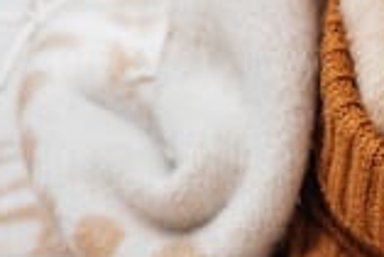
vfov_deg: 3.4
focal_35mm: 401
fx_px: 4281
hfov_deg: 5.1
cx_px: 545
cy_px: -86
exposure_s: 1/160
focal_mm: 105
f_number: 9
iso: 100
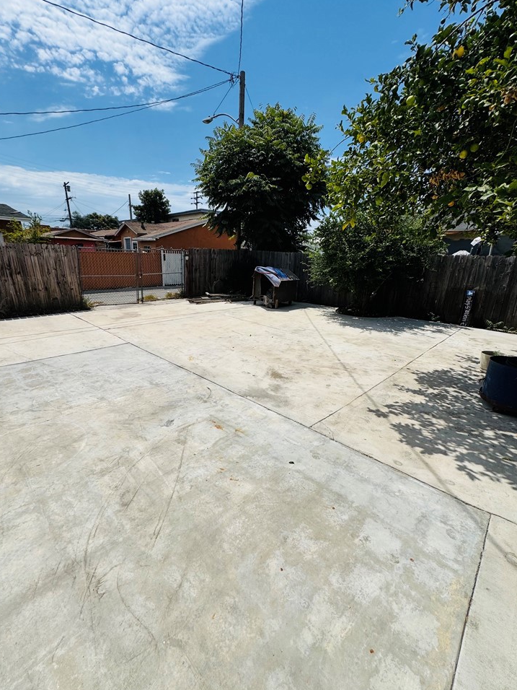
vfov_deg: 98.2
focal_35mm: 15
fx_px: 299
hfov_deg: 81.7
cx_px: 244
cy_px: 339
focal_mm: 2.22
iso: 40
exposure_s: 1/3906
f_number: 2.2
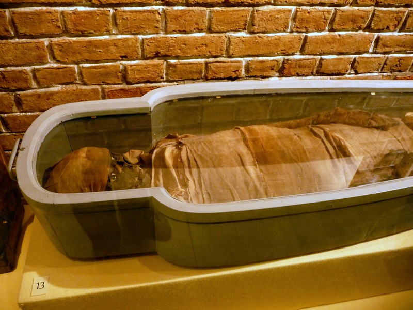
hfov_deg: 63.4
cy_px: 155
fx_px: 334
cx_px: 206
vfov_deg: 49.7
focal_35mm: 28
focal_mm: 4.7
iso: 400
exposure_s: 1/8
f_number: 3.3
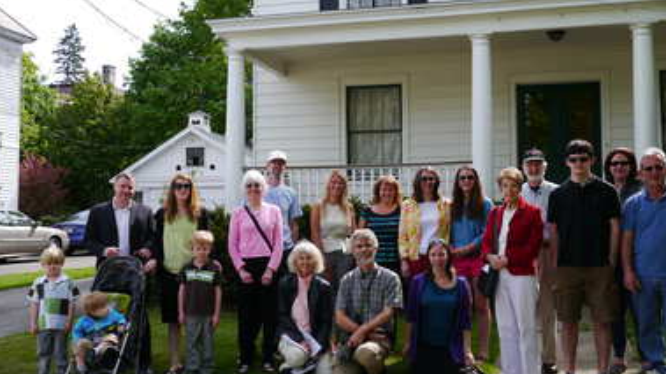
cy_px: 179
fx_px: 812
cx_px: 346
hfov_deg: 44.6
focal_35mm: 46
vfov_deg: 25.9
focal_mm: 20
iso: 160
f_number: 4
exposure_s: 1/500
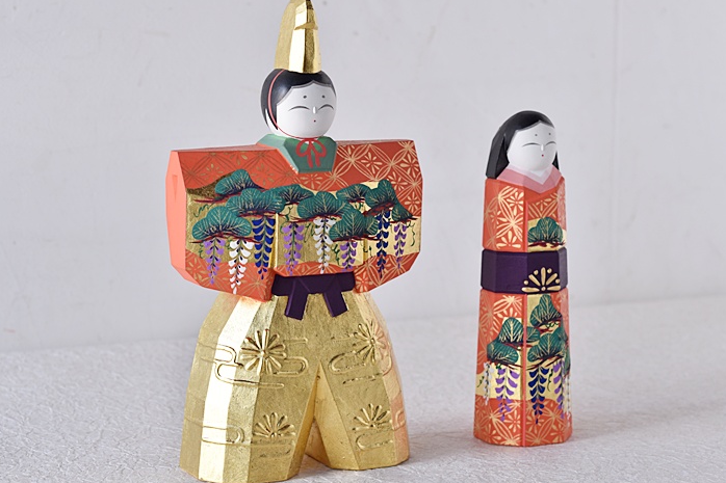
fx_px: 1907
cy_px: 232
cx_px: 348
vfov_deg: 14.5
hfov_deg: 21.6
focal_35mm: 95
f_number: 5.6
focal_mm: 55
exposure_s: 1/3
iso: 200
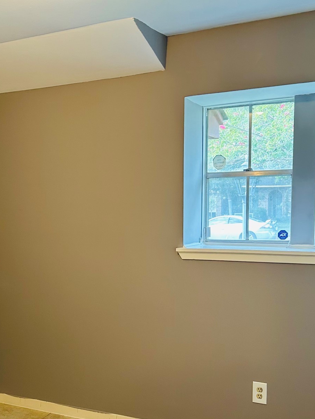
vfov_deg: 42.7
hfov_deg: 32.6
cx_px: 108
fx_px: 534
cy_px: 255
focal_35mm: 44
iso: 125
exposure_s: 1/60
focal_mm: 5.7
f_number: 1.5
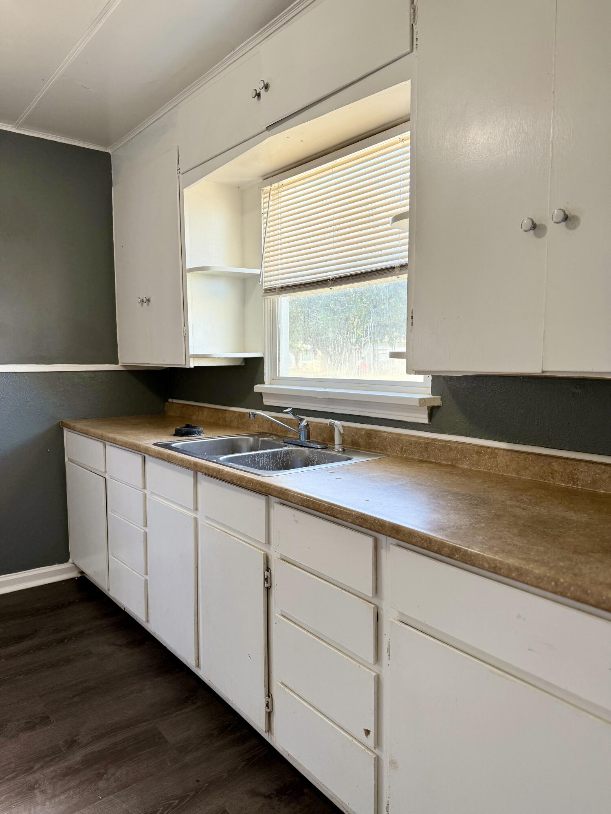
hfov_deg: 56.8
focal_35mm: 24
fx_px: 565
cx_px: 306
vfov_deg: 71.6
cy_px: 407
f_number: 1.78
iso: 125
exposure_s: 1/120
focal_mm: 6.76
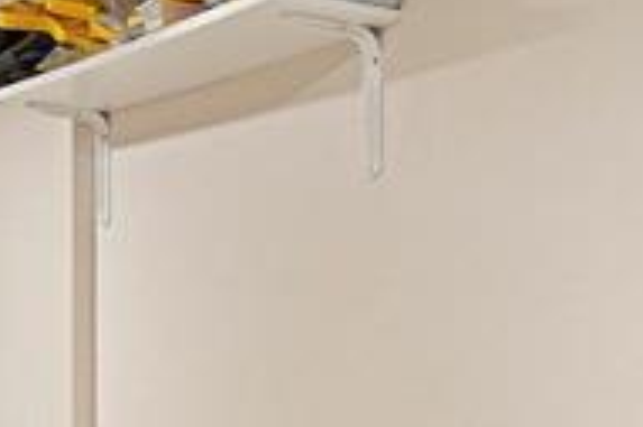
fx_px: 1535
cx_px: 454
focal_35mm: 86
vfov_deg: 15.6
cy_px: 420
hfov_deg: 23.5
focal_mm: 16
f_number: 8
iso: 400
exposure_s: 1/2.5
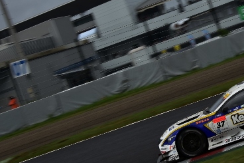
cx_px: 217
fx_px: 840
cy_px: 34
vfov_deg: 11.0
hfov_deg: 16.3
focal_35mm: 124
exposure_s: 1/400
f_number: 9
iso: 100
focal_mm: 38
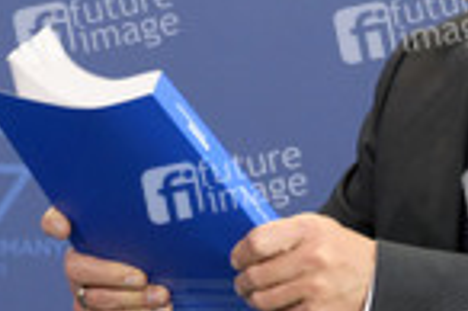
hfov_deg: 4.9
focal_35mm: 417
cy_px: 106
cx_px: 460
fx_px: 5415
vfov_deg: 3.3
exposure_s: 1/500
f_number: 5.6
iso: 8000
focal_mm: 135
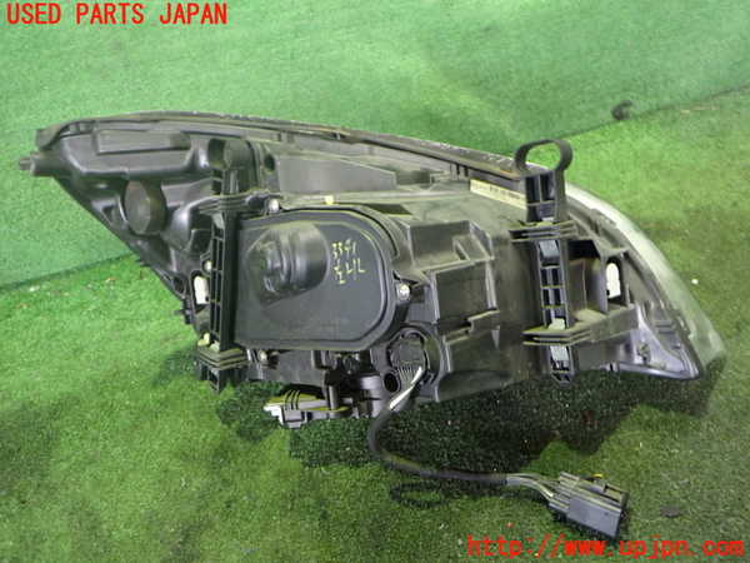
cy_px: 282
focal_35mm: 30
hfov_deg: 60.0
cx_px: 375
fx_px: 650
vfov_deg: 46.8
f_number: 2.3
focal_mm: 5.4
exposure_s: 1/25
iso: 800
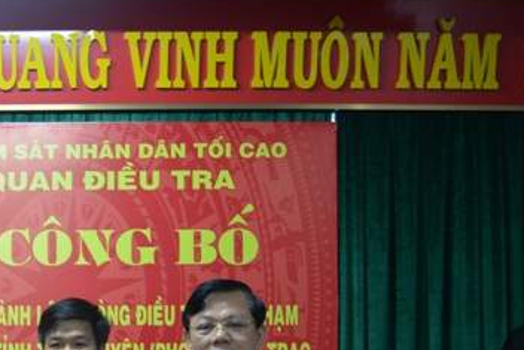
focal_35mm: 72
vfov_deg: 18.3
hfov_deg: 26.0
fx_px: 1048
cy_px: 371
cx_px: -46
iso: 1600
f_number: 4
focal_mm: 22
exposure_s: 1/60
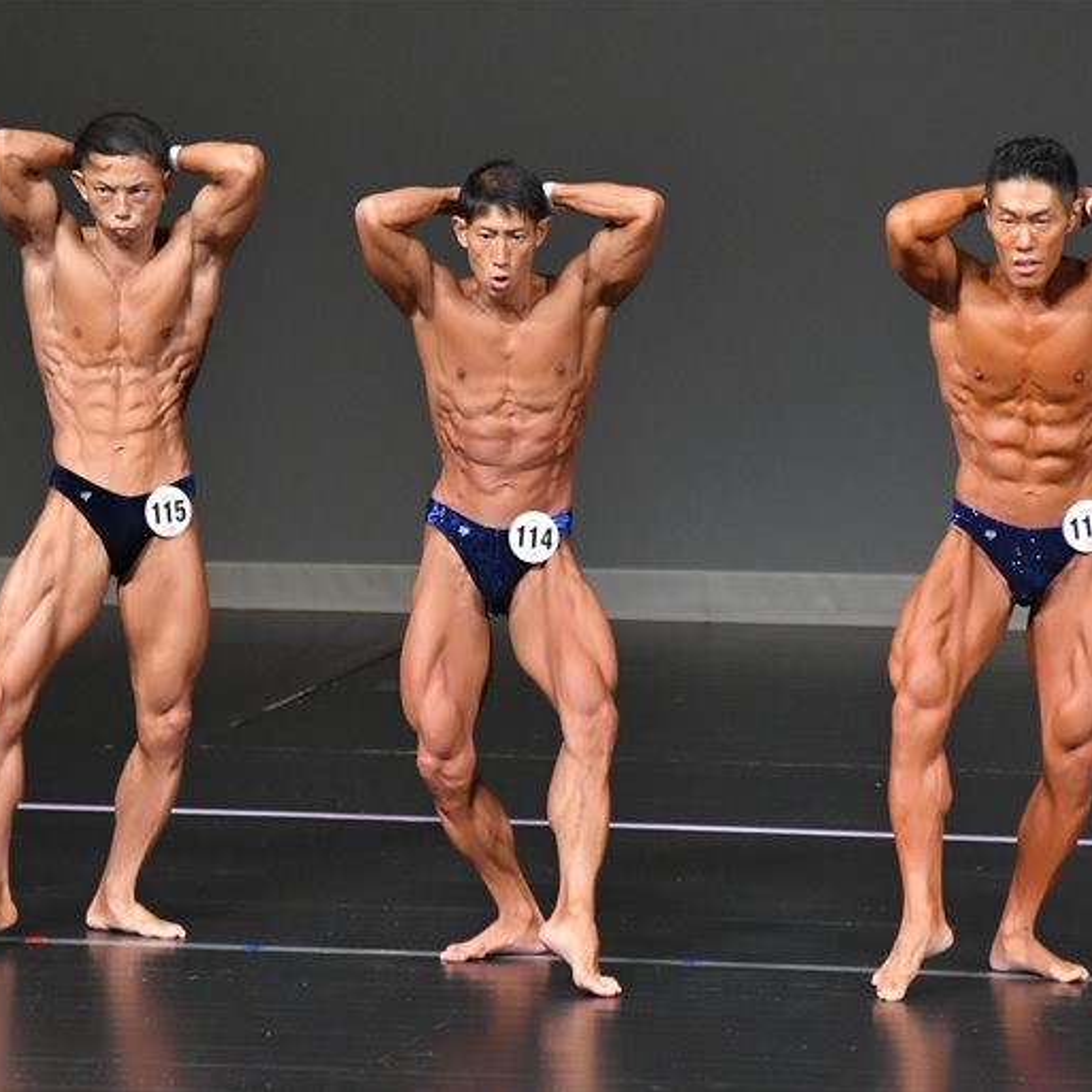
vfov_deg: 4.3
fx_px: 14419
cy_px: 545
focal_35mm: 404
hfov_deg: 4.3
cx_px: 354
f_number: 5.6
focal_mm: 210
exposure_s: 1/400
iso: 5000
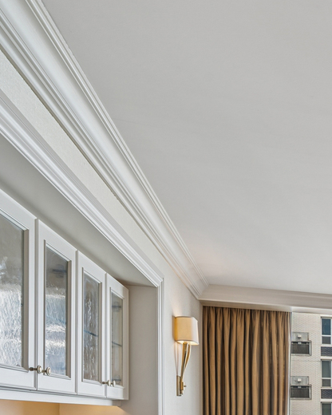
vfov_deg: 39.3
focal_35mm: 41
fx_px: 504
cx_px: 495
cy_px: 420
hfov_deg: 26.6
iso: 200
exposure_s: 1/15
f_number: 9.5
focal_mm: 14
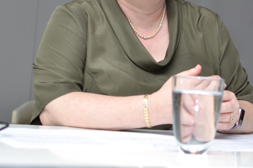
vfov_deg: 13.3
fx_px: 717
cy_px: 16
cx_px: 148
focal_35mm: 102
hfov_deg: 20.0
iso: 100
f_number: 2.8
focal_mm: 35
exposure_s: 1/200
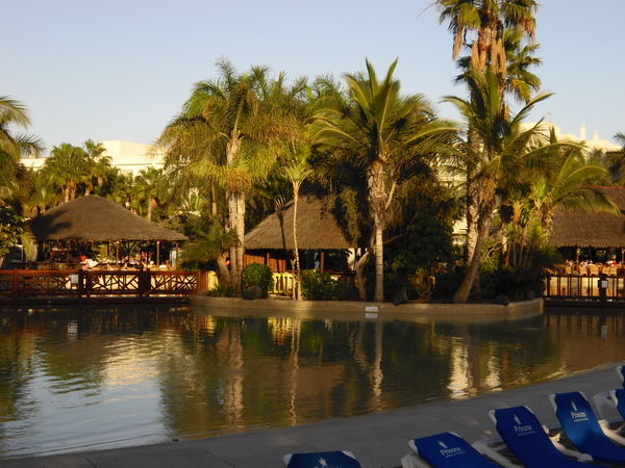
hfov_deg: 34.9
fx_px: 993
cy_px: 234
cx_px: 312
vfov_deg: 26.6
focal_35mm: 55
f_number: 3.7
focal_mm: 9.3
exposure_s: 1/500
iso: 64
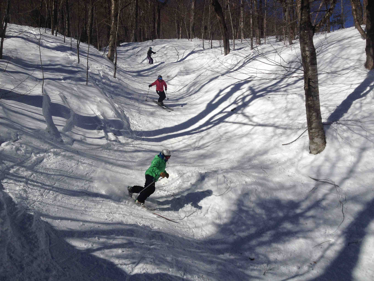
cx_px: 187
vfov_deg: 40.7
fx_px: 378
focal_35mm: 35
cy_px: 140
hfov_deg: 52.6
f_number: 2.4
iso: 50
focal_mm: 4.28
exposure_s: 1/5525
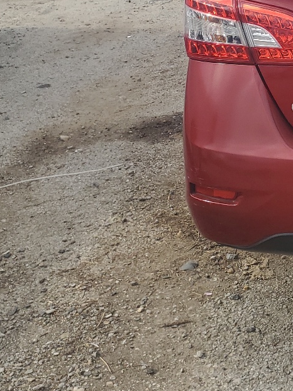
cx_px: 470
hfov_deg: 18.7
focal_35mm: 67
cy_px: 67
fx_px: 756
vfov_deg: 28.2
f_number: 1.5
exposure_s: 1/1667
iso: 50
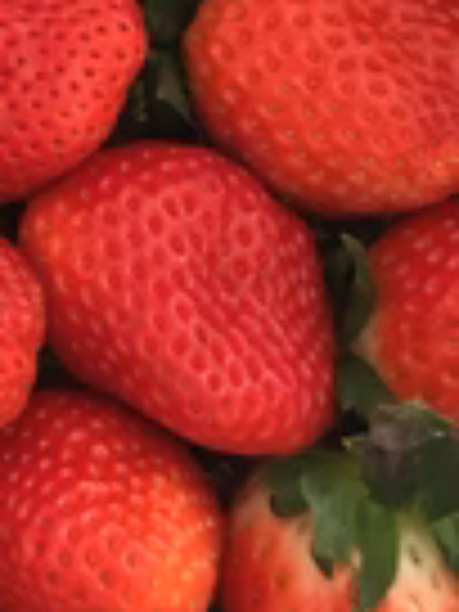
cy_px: -112
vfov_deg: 21.5
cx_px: -9
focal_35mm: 85
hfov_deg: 17.0
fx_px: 1503
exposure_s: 1/30
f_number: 2.2
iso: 25
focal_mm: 4.15
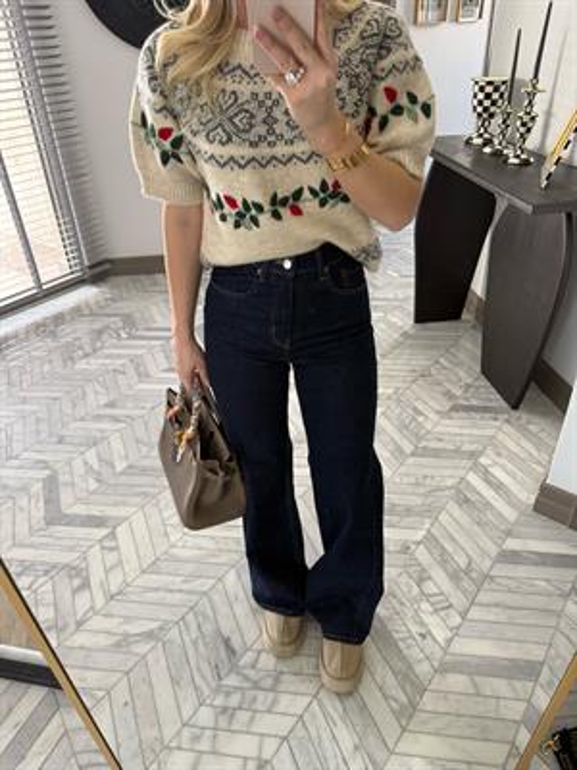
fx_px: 533
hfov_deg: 56.8
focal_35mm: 24
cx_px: 288
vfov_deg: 71.6
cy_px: 385
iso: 200
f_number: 1.78
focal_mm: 6.76
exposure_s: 1/61
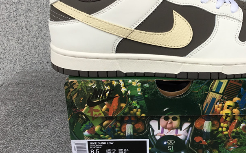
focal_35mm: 49
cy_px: 66
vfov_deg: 26.3
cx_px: 175
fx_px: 328
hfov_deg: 40.2
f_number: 2.4
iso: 25
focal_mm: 3.3
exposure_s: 1/100
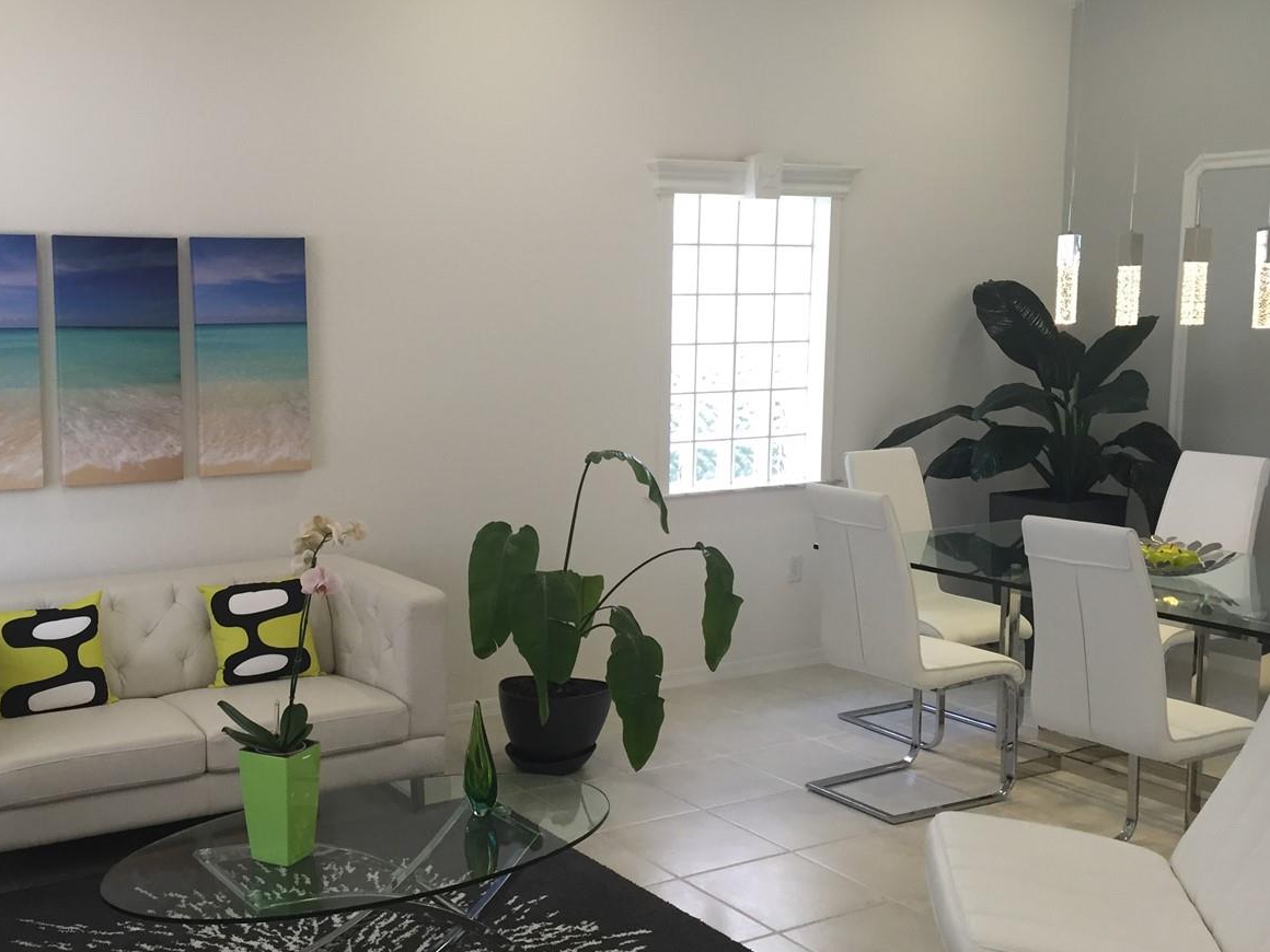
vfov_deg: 36.0
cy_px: 497
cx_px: 443
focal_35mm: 40
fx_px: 1468
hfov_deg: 46.2
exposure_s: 1/30
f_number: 2.2
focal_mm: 4.15
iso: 32
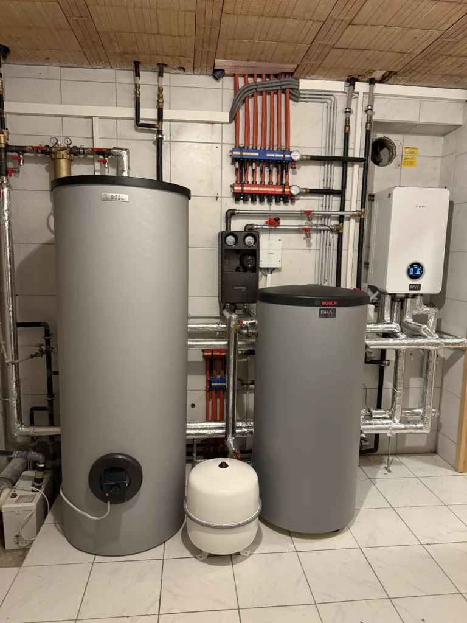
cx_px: 234
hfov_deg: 56.8
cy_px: 312
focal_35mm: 24
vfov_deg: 71.6
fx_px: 432
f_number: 1.78
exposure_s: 1/33
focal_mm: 6.76
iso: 640
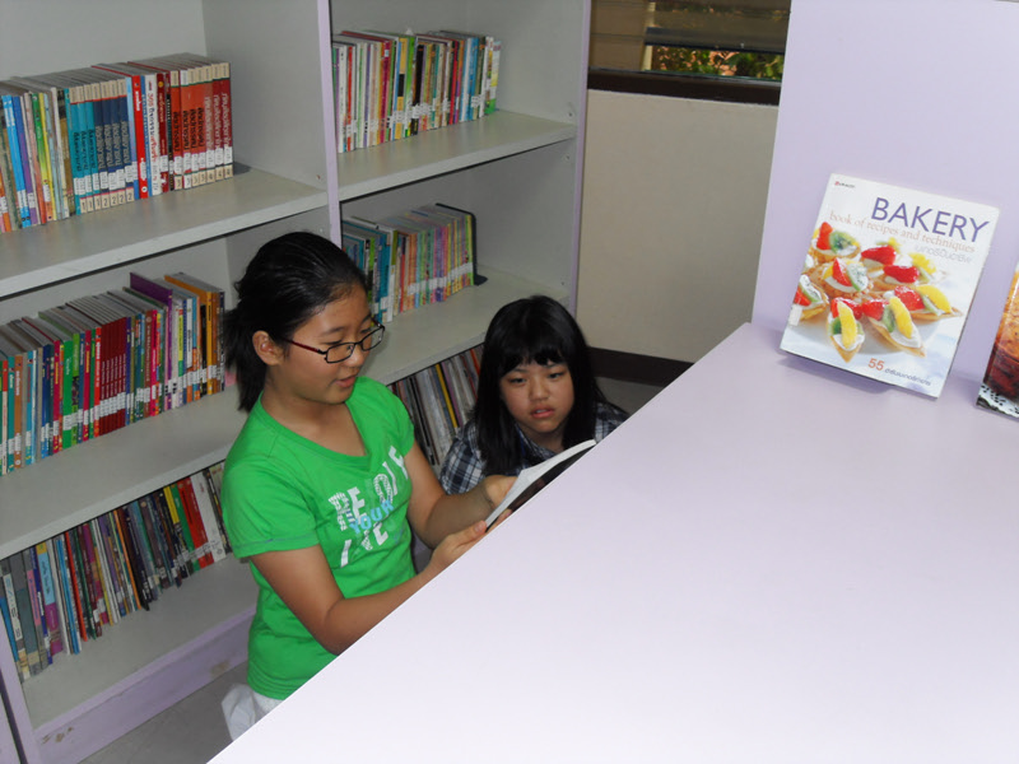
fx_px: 1030
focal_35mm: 35
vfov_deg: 40.7
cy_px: 382
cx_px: 510
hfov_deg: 52.6
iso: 200
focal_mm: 7.5
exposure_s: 1/45
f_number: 3.2
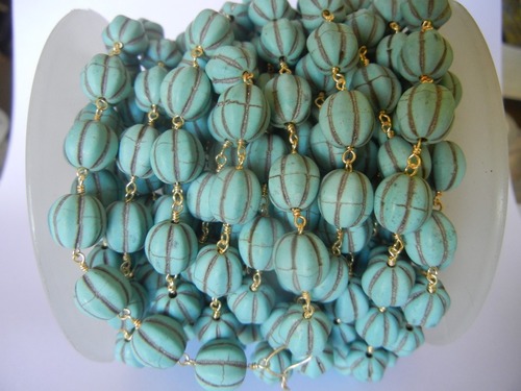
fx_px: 452
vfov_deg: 46.8
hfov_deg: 60.0
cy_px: 196
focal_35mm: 30
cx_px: 260
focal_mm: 5.4
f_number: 3.5
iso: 386
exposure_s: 1/60
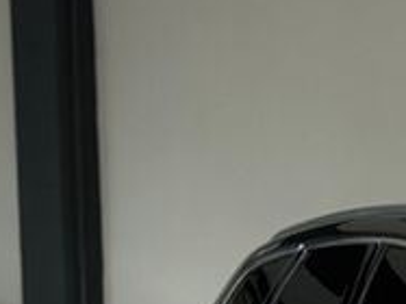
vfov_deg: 6.9
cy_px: 615
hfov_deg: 8.9
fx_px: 2438
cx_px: 868
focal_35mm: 208
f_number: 1.78
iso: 200
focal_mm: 6.76
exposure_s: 1/231
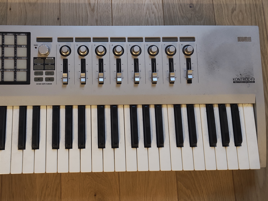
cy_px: 109
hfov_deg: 54.5
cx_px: 95
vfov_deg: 42.9
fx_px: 255
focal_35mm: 33
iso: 2610
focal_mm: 5.56
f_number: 1.88
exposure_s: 1/25
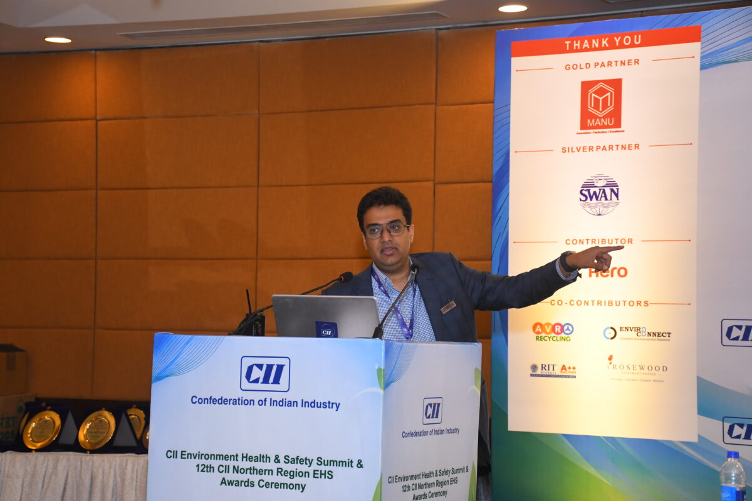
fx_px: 1504
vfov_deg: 18.9
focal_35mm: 72
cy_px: 250
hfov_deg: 28.1
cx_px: 376
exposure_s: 1/125
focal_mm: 48
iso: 1600
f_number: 4.5
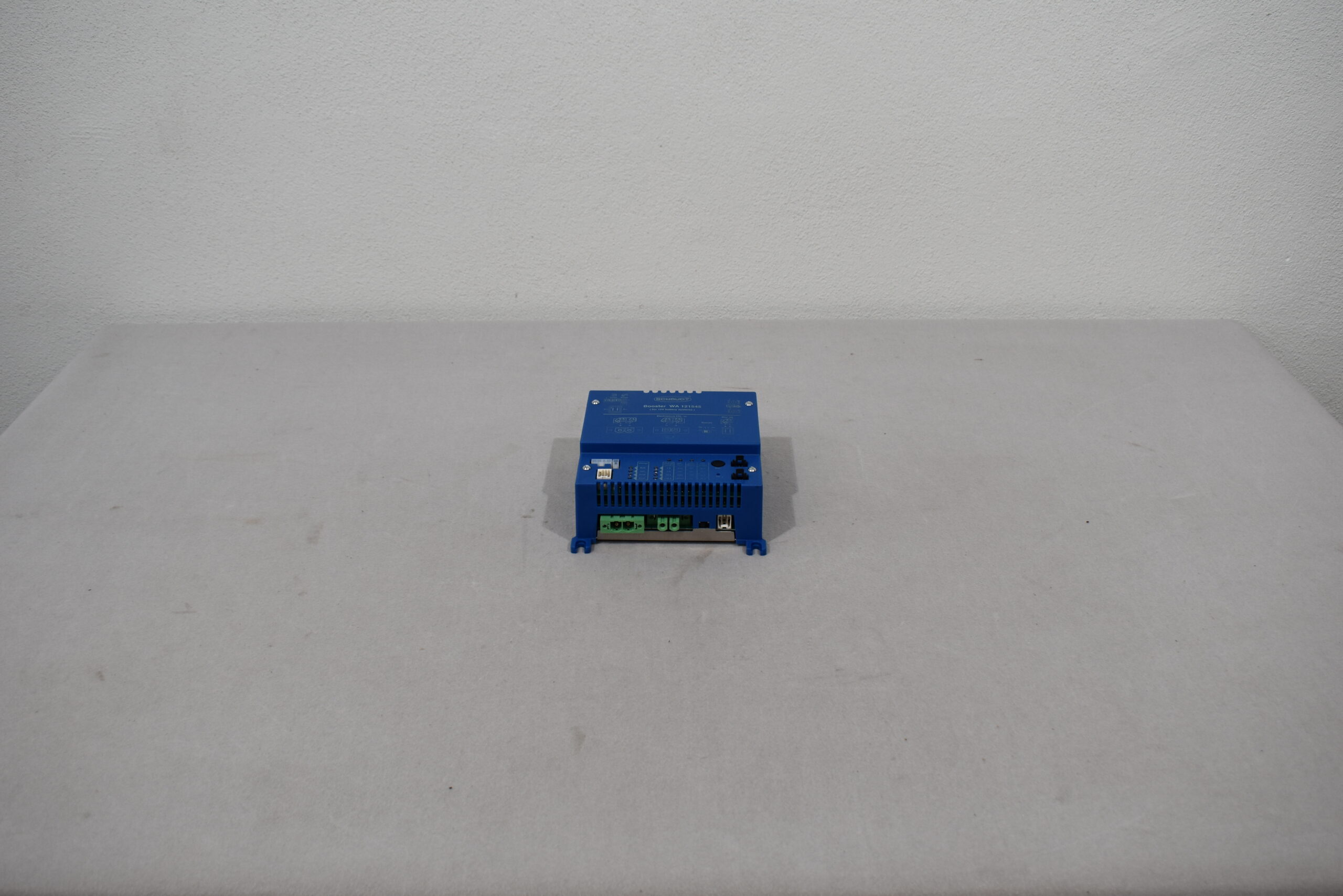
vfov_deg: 38.4
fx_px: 1287
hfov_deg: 55.1
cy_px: 448
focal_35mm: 34
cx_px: 672
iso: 360
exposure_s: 1/125
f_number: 5.6
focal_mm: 23
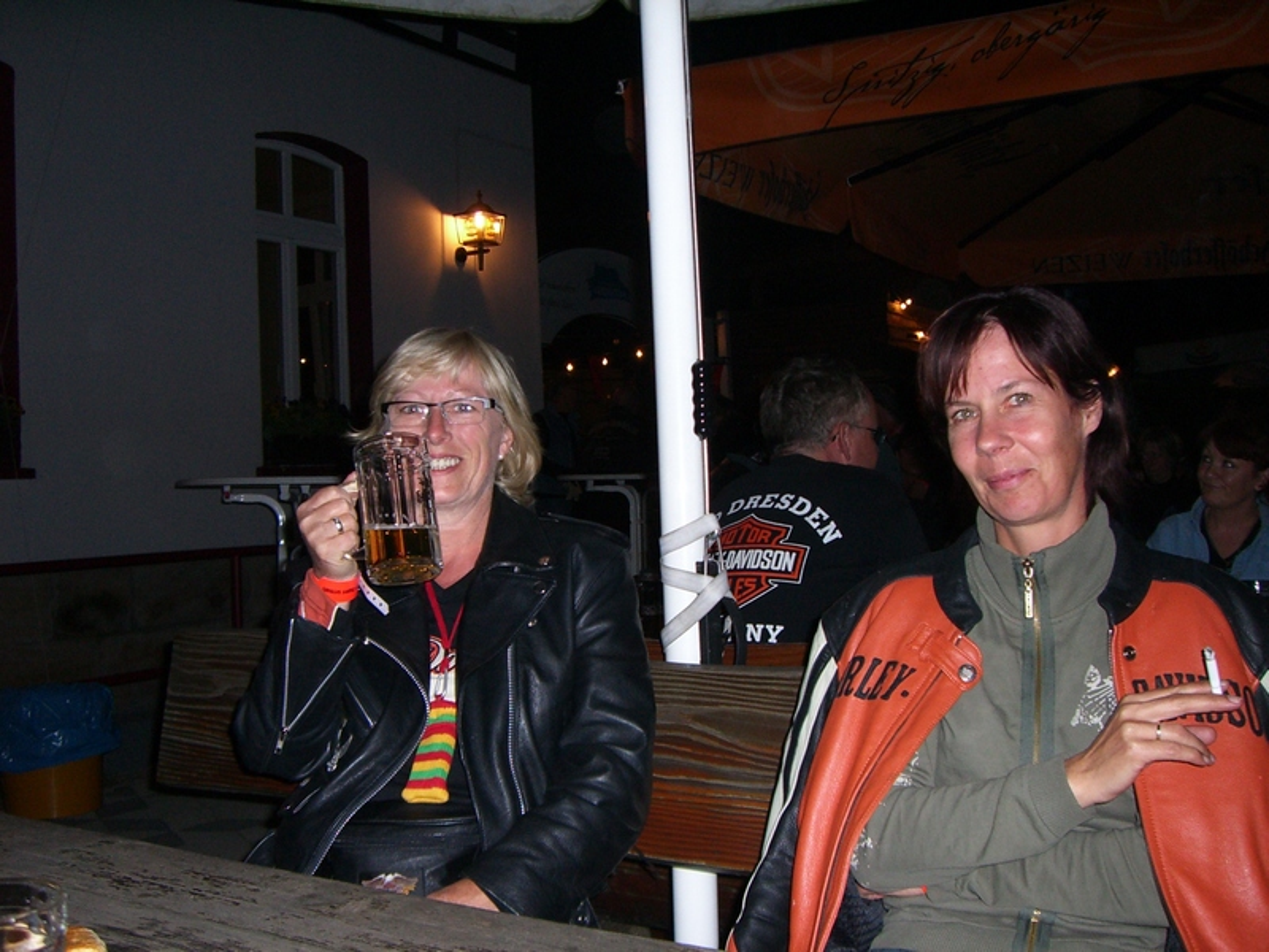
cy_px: 476
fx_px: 1393
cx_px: 634
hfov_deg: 49.0
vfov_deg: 37.7
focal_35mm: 38
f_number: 2.7
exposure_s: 1/60
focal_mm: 6.2
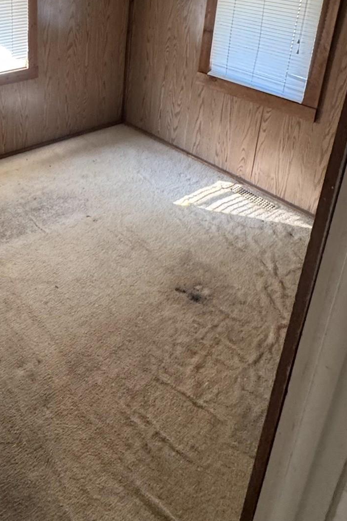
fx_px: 462
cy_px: 105
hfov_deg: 39.0
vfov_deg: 54.7
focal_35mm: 32
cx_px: 54
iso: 320
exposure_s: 1/67
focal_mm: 2.22
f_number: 2.2
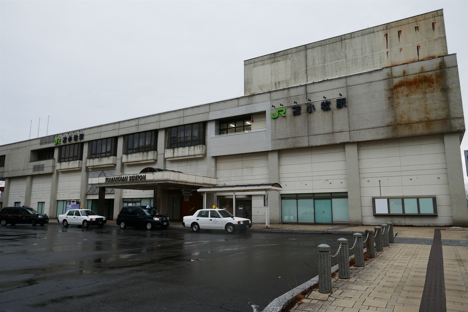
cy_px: 156
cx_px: 234
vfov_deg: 51.3
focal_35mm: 25
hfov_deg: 71.5
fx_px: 325
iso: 125
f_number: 2.8
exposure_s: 1/160
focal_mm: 9.1
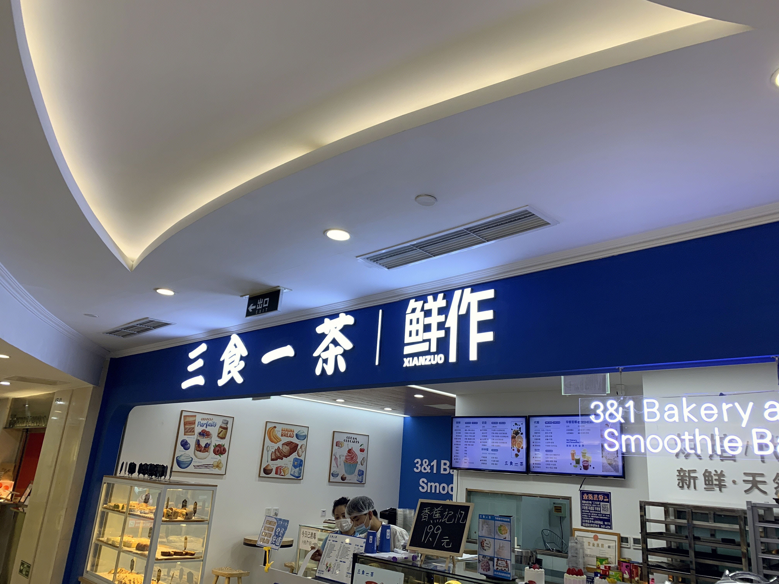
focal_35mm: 26
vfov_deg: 53.1
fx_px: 585
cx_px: 390
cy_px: 292
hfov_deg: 67.3
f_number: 1.8
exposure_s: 1/100
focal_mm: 4.25
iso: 50
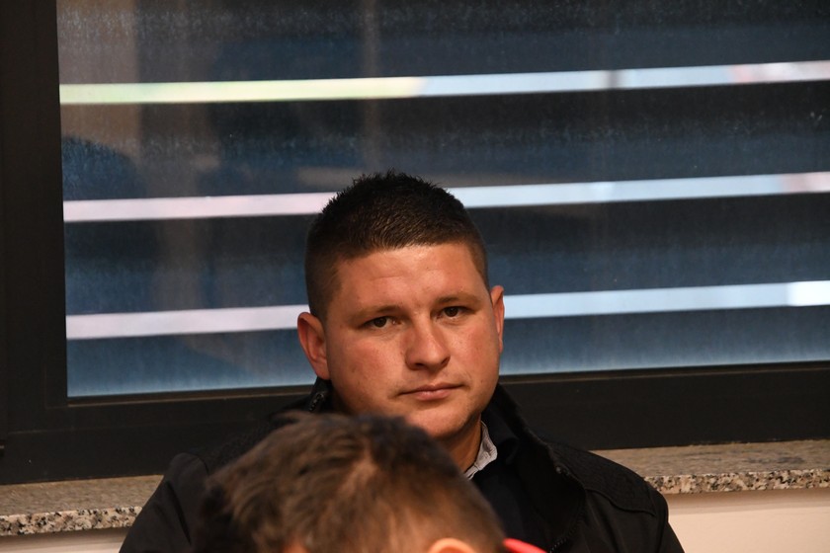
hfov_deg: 9.5
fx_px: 5003
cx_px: 415
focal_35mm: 217
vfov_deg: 6.3
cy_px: 276
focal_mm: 145
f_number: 5.6
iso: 6400
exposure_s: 1/250
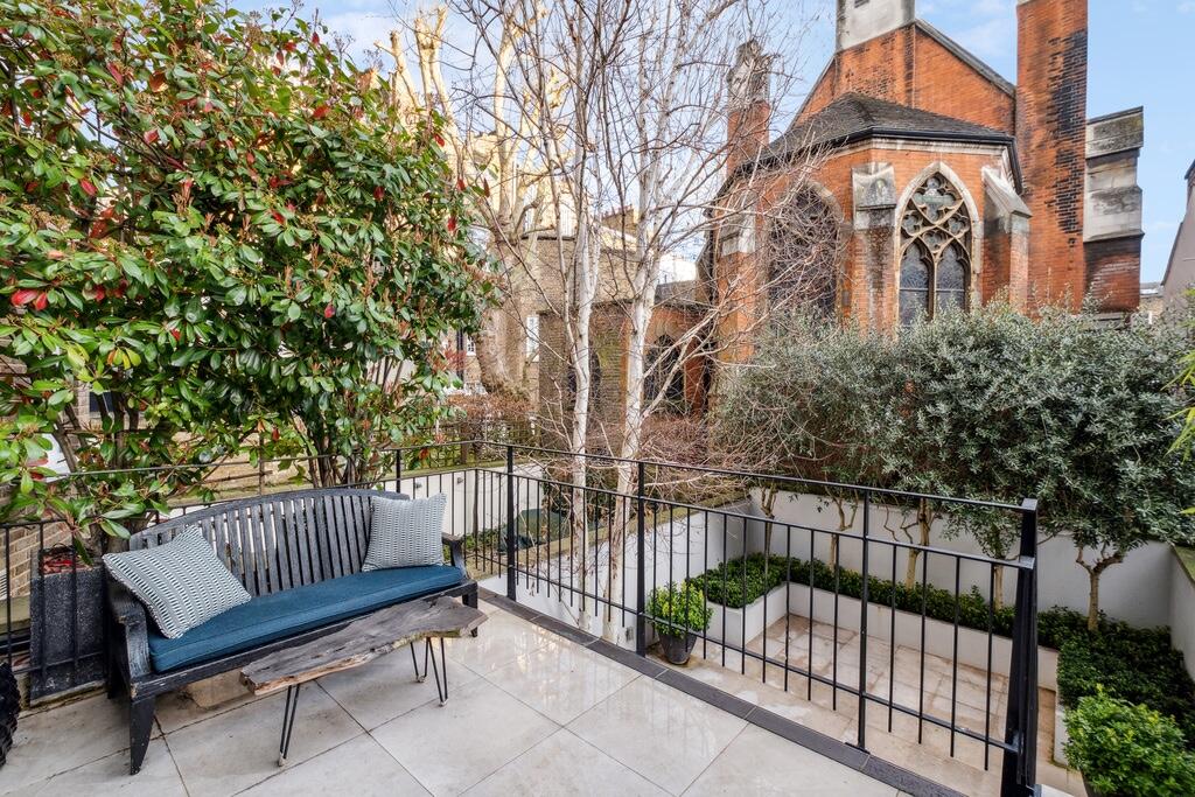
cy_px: 398
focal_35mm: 15
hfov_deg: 100.4
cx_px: 598
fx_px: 498
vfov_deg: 77.3
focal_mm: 10
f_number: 8
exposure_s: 1/200
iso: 2000
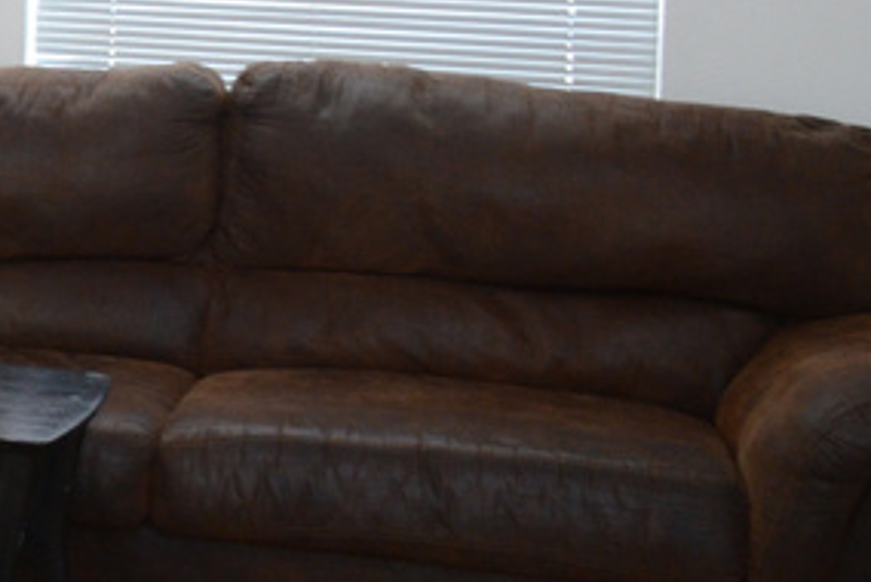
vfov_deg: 13.8
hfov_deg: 17.6
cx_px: -626
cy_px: -107
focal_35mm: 97
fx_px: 2349
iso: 1250
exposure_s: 1/40
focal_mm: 18
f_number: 3.5
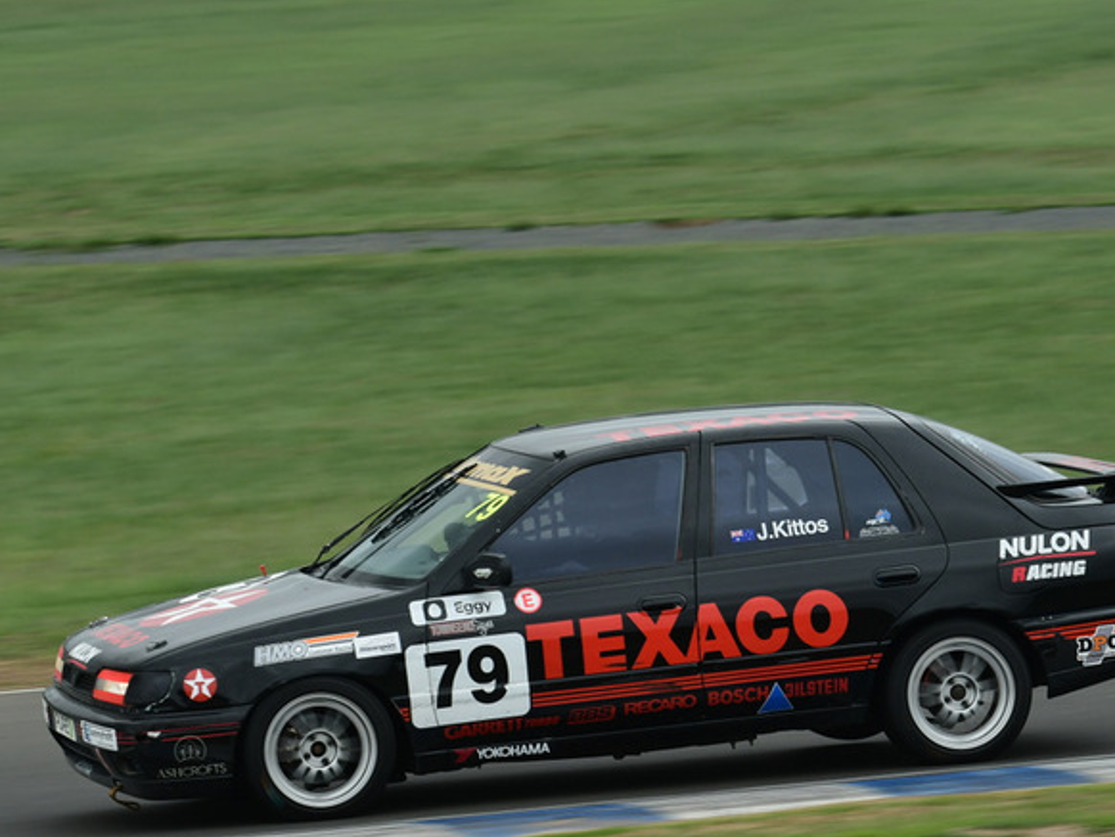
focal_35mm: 268
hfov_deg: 7.4
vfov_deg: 5.6
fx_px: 8625
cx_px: 552
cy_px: 471
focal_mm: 135
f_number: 11
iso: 500
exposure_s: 1/250
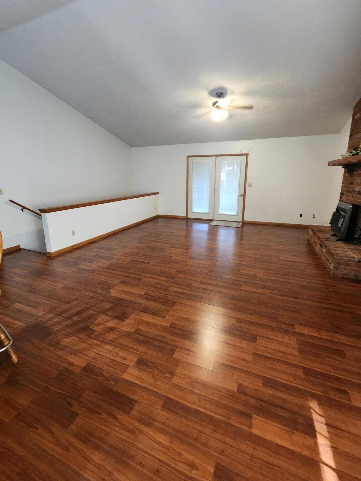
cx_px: 173
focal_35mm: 14
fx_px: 195
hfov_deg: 85.6
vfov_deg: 102.0
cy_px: 229
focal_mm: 2.2
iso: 500
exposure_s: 1/30
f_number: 2.2
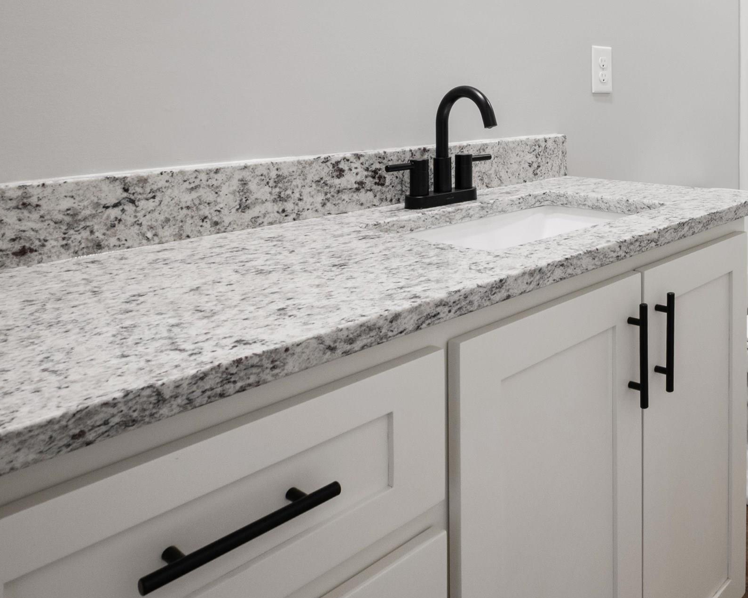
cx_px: 681
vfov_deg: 47.6
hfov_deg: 52.6
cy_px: 131
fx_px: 642
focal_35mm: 29
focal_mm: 16
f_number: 16
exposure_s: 1/4
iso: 1000
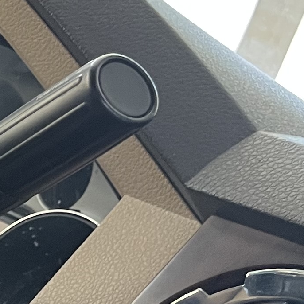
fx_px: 1341
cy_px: 311
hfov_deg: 10.0
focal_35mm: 135
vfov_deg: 12.8
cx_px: -576
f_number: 1.6
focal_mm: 5.1
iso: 125
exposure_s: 1/60
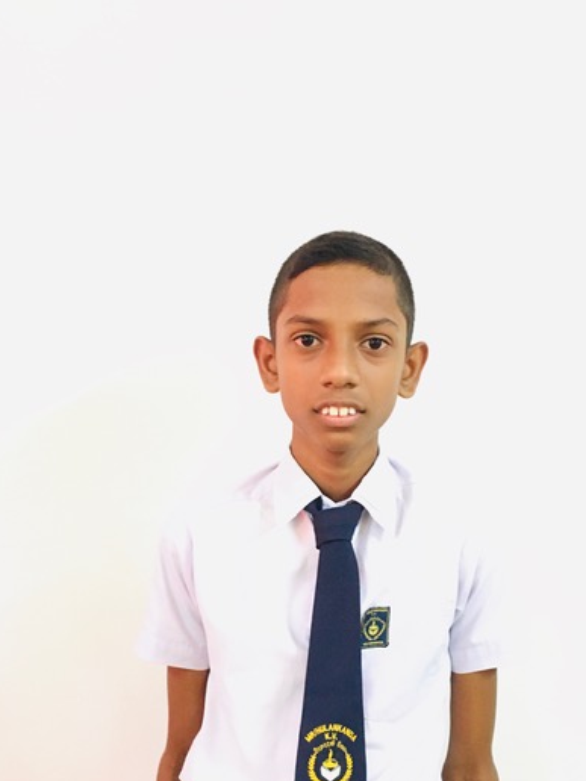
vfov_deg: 51.2
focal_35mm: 36
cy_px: 451
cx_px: 344
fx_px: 813
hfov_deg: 39.5
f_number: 2.2
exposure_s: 1/17
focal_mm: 4.15
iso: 400
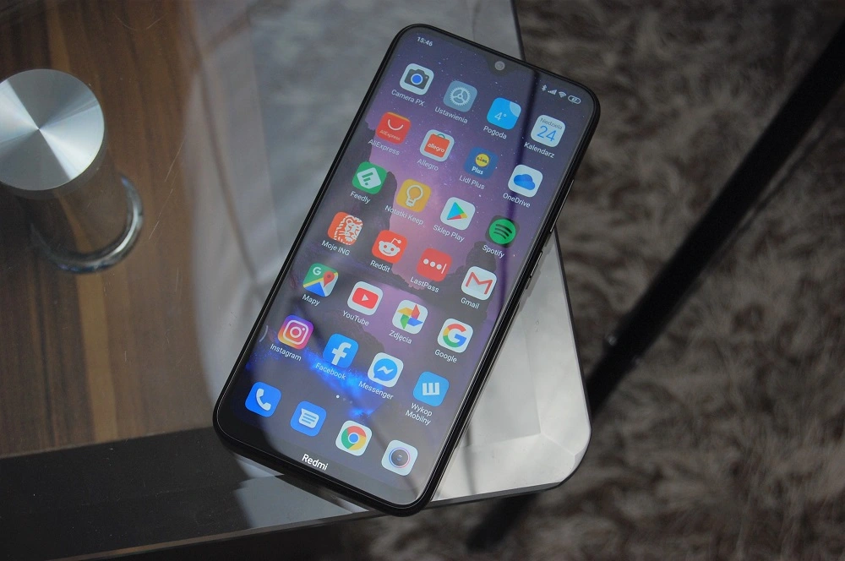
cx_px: 422
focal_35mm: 82
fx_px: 1934
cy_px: 280
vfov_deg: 16.5
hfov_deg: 24.6
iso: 400
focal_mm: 55
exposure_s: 1/25
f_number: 5.6
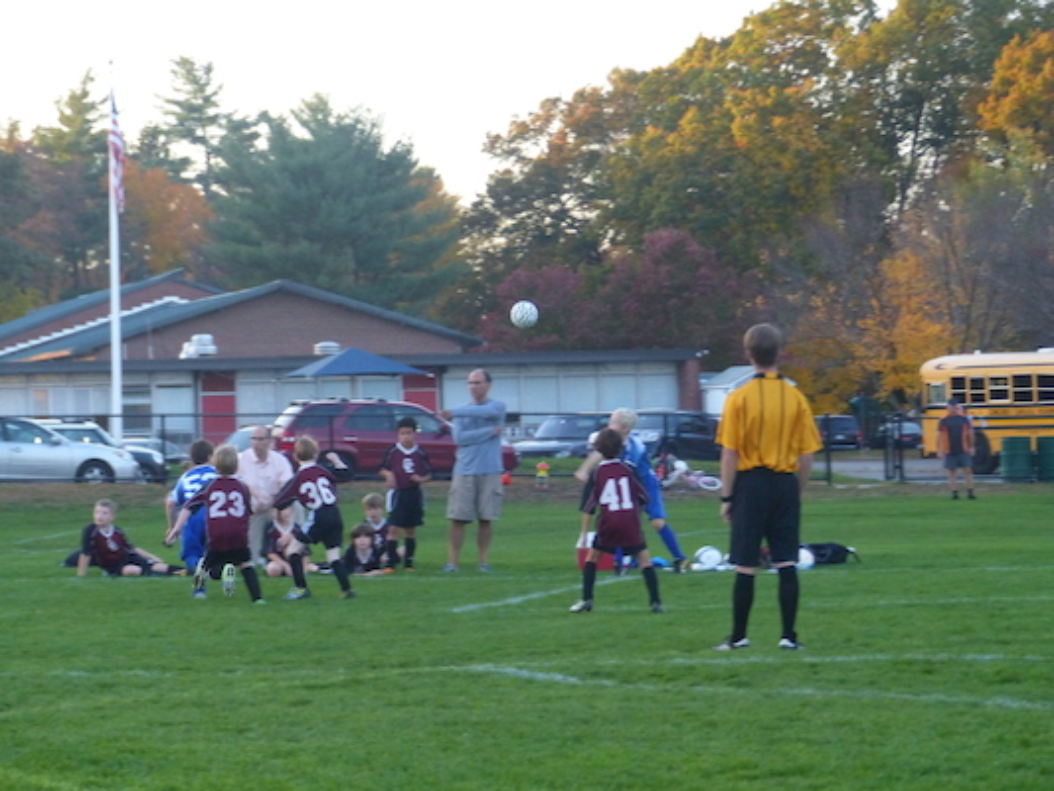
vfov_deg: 9.9
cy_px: 396
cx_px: 527
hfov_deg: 13.2
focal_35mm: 150
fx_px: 4568
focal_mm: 27
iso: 400
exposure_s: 1/125
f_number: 2.8
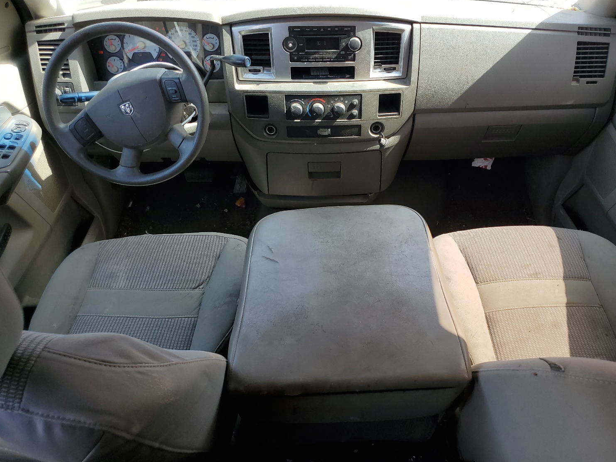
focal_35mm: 28
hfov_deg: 63.4
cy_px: 217
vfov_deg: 49.7
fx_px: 498
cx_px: 325
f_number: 1.5
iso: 50
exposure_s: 1/303
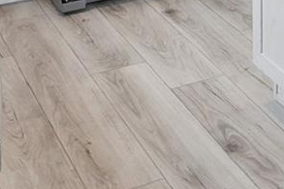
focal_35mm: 105
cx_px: 324
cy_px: -304
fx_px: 828
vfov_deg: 10.6
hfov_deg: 18.6
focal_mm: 10
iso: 400
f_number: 8
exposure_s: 1/30
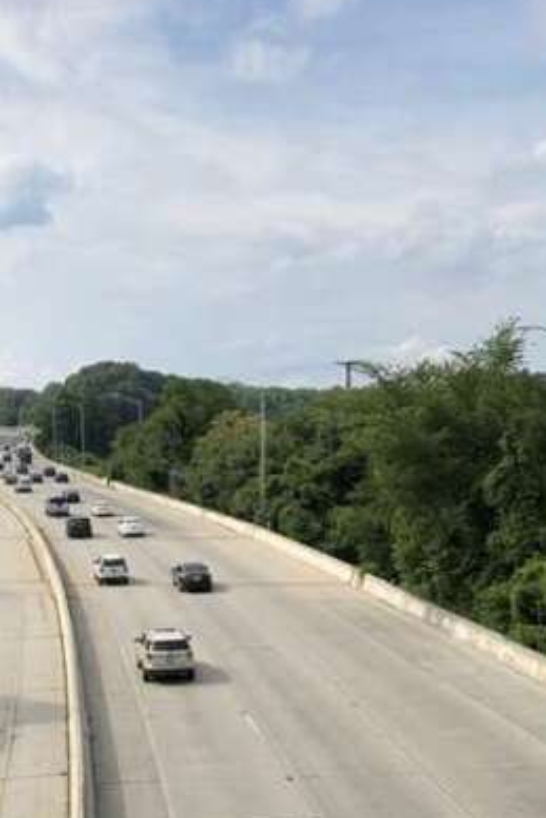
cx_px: 67
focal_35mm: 60
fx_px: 1364
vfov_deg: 33.0
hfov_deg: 22.2
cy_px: 567
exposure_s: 1/2433
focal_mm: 4
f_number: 1.8
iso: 20
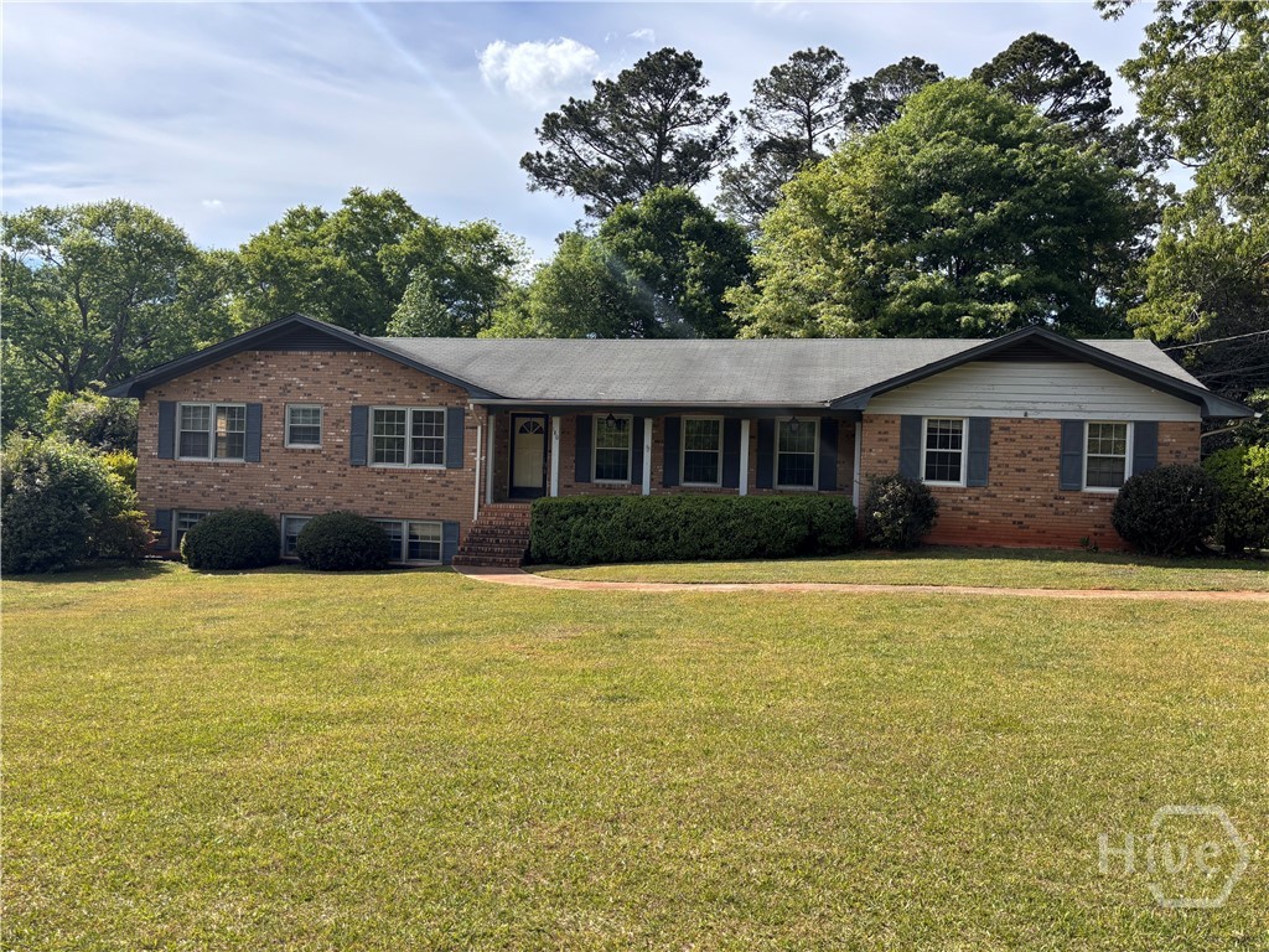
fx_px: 953
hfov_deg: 67.3
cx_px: 634
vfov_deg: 53.1
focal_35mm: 26
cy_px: 476
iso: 50
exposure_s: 1/2242
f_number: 1.6
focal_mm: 5.96
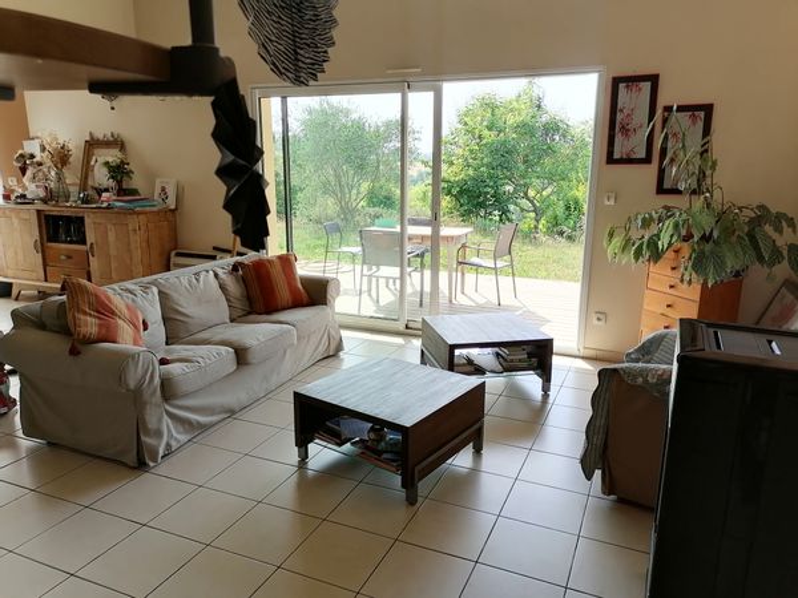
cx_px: 399
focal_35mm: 27
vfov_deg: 51.4
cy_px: 299
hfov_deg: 65.3
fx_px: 622
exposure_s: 1/289
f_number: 1.8
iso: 50
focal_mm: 5.3
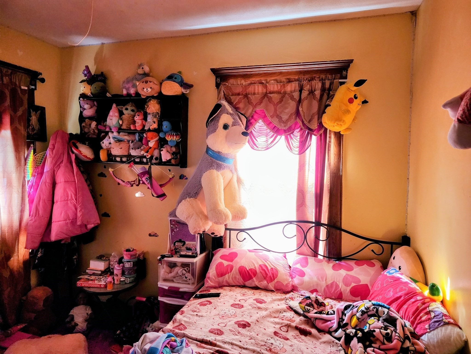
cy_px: 177
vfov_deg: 58.9
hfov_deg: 73.9
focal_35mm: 23
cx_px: 236
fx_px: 313
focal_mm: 6.4
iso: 400
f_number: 1.8
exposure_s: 1/120
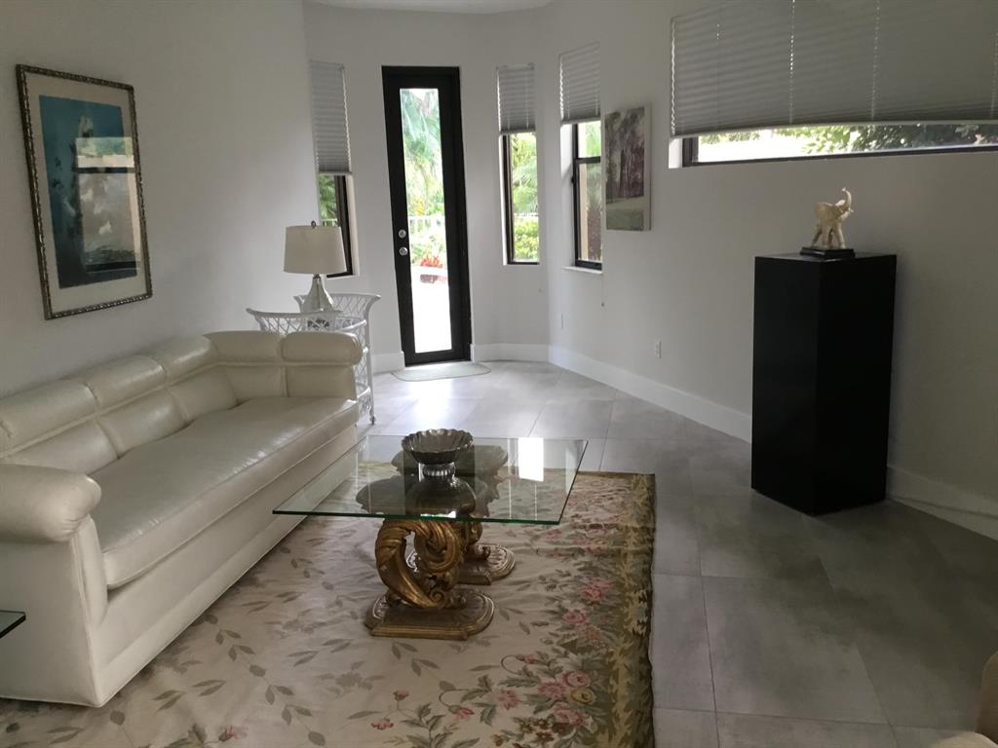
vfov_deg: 45.4
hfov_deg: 58.4
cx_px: 499
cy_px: 374
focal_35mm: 31
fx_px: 894
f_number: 2.4
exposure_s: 1/30
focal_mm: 3.3
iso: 80
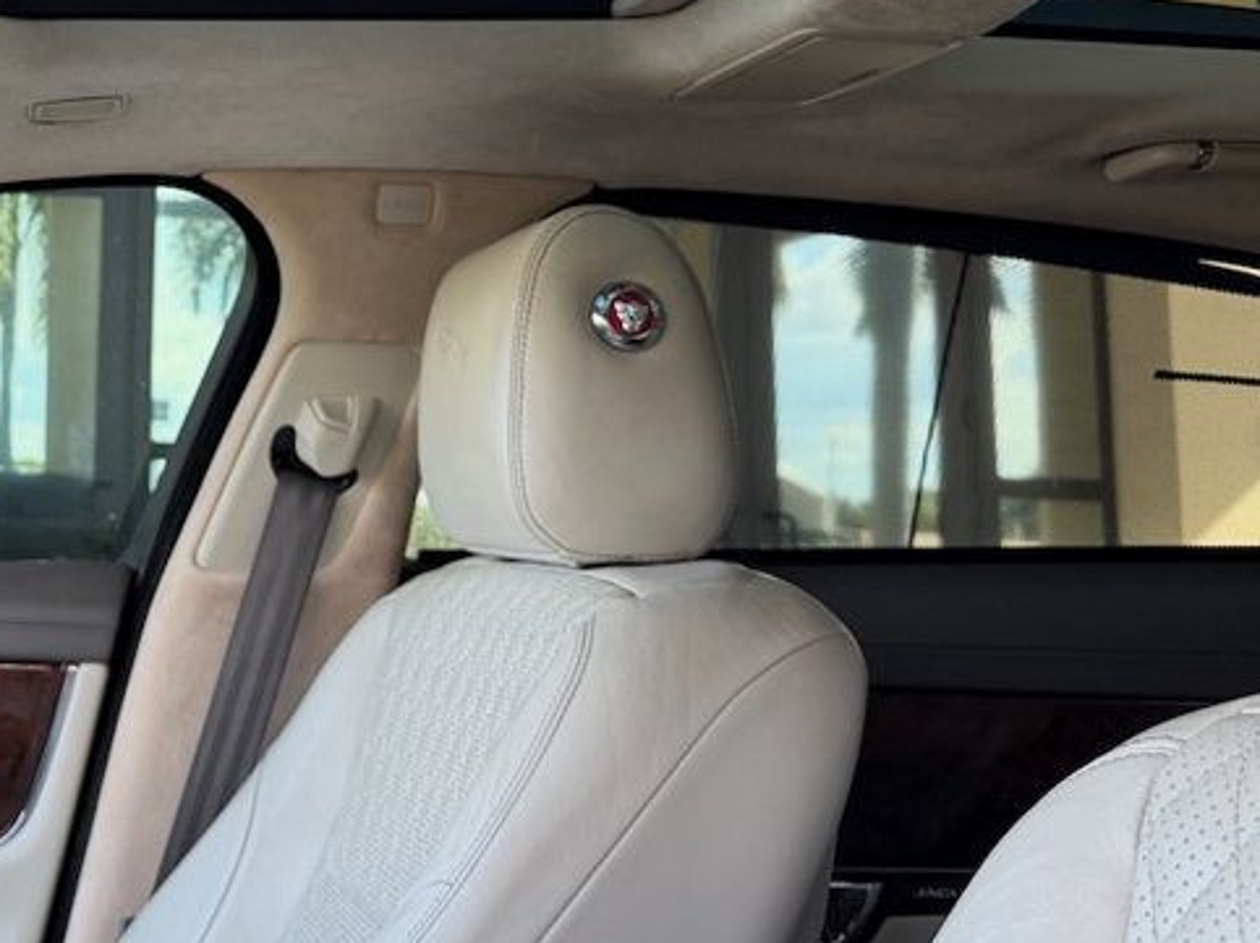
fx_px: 1855
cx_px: 8
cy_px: 214
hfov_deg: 34.3
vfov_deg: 28.0
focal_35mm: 51
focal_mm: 6.76
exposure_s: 1/129
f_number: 1.78
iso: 100
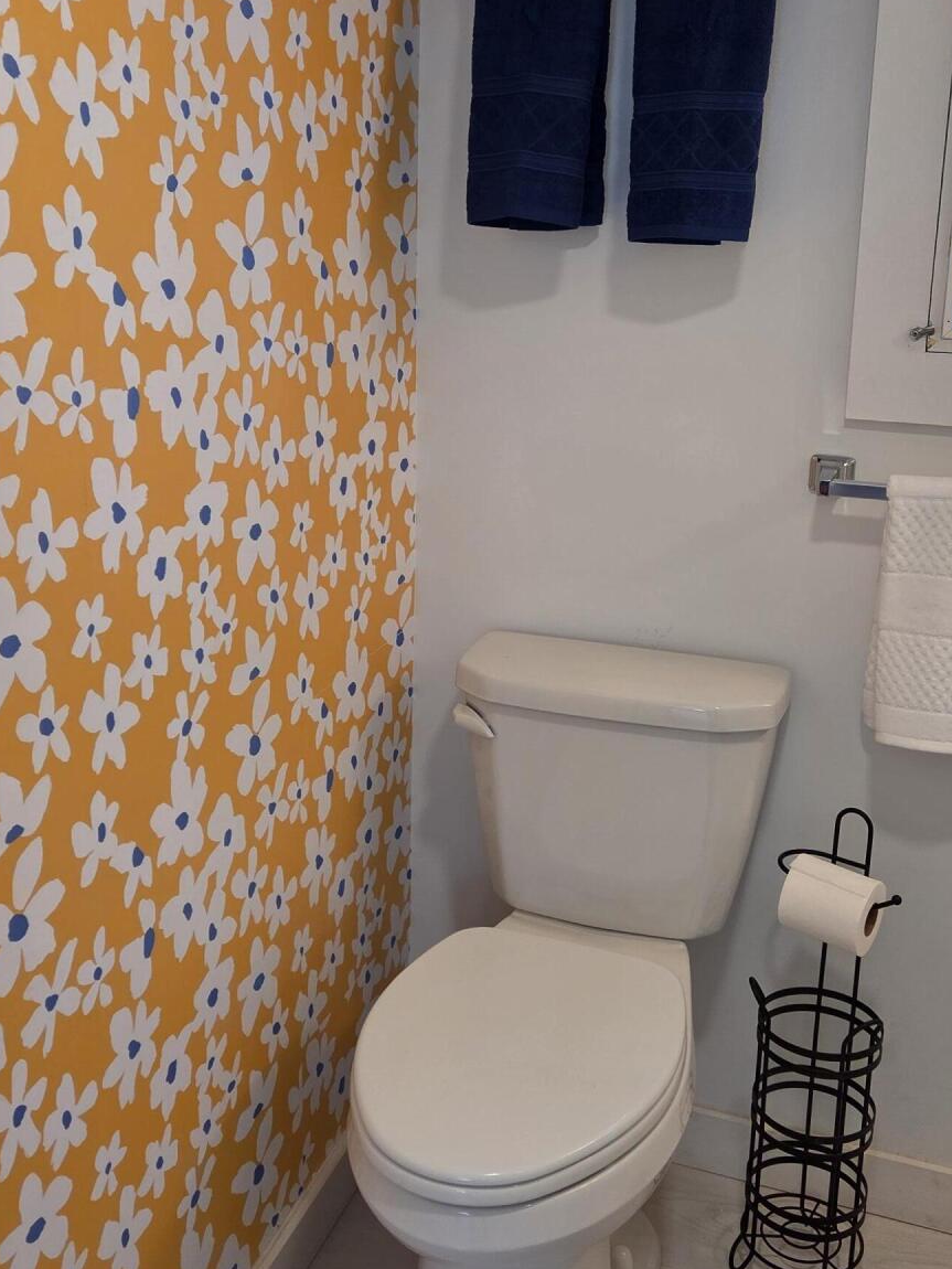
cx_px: 482
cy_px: 512
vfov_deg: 46.5
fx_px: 1466
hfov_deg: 36.0
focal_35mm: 40
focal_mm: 5.4
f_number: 1.8
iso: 100
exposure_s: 1/120
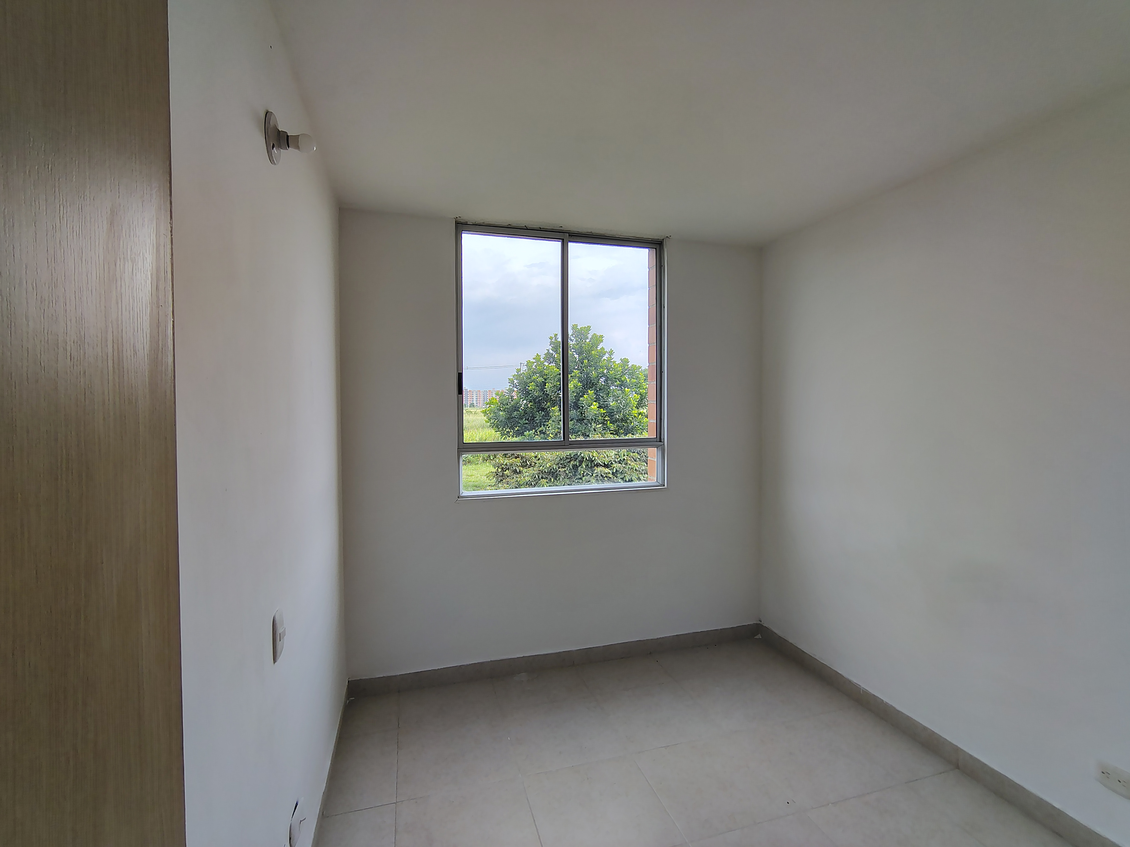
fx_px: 522
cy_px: 424
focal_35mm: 16
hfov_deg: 94.5
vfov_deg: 78.1
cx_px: 565
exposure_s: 1/220
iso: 100
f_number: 2.2
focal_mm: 2.13
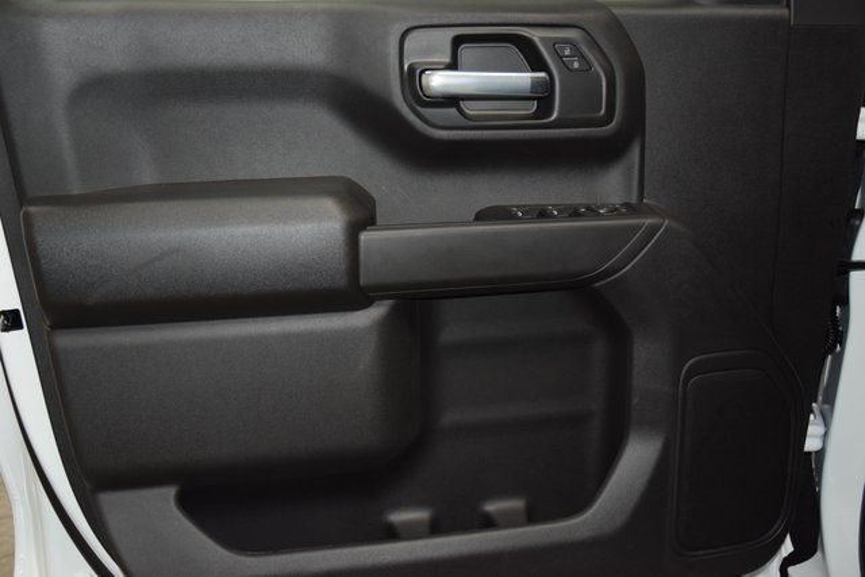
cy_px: 288
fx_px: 901
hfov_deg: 51.3
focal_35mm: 38
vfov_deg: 35.5
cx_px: 432
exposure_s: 1/125
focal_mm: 25
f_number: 3.8
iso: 1250
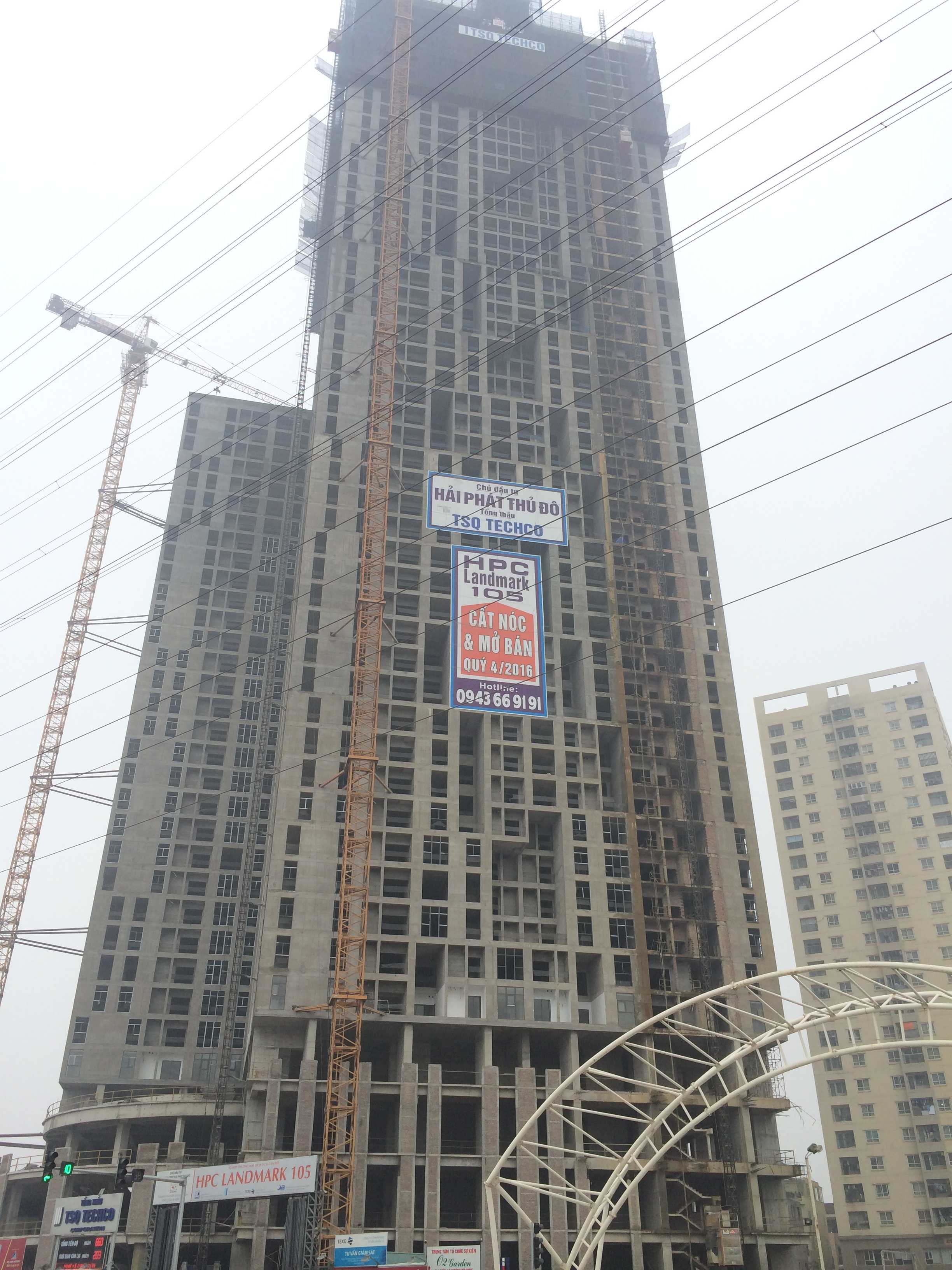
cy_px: 635
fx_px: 1100
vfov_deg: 60.0
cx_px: 476
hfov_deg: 46.8
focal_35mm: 30
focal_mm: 4.12
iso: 32
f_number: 2.2
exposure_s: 1/436
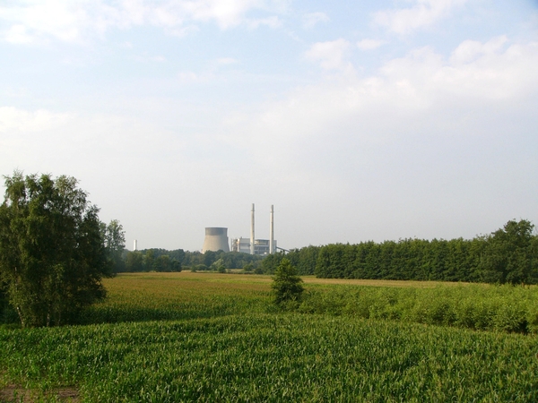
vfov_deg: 39.7
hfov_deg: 51.4
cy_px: 202
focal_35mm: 36
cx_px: 269
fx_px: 560
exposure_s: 1/400
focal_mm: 6
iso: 50
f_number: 4.6
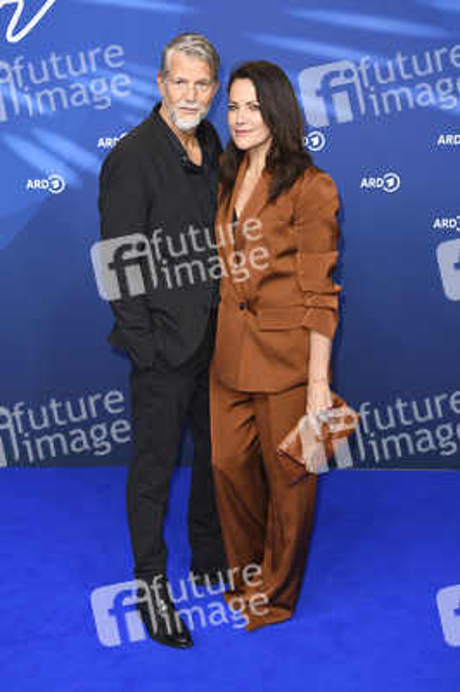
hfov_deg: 26.9
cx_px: 230
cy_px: 346
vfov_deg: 39.6
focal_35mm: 50
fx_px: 960
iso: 800
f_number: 4
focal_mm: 50
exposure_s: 1/320
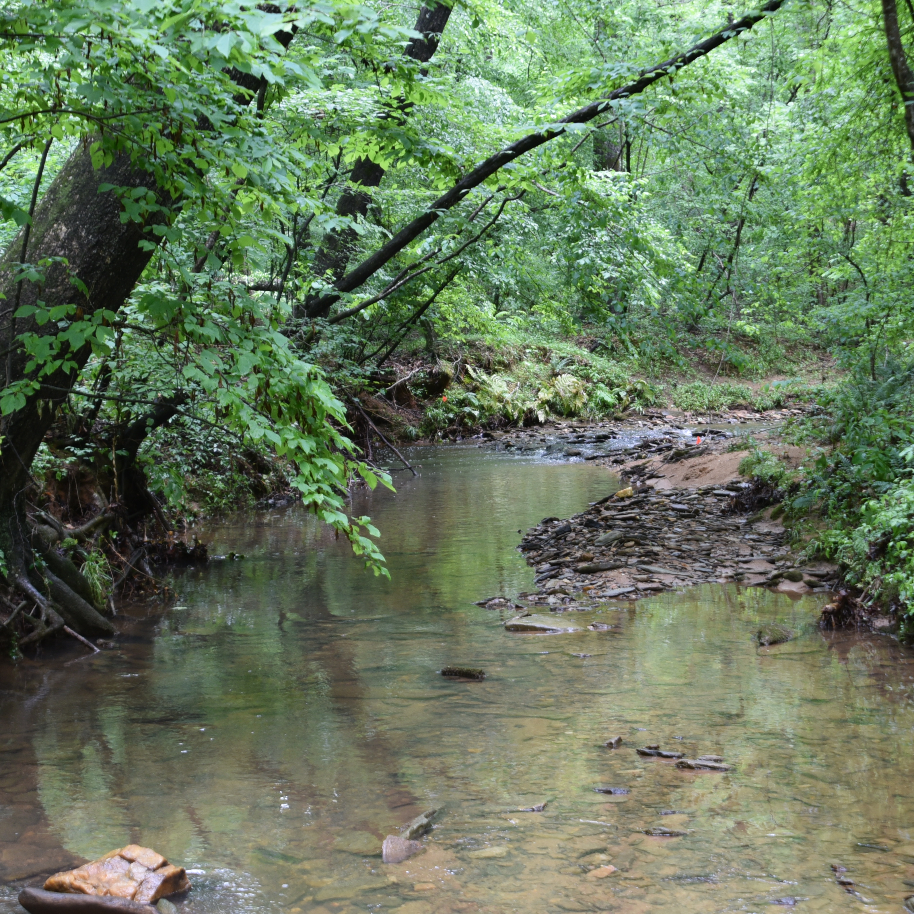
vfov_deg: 28.2
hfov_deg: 28.1
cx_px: 551
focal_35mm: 61
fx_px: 1822
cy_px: 452
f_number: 4
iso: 450
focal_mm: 38
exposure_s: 1/60
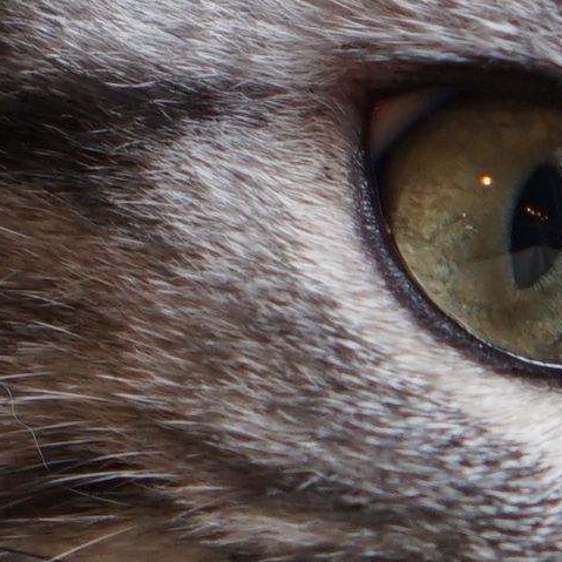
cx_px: 896
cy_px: 206
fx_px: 9460
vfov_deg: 3.4
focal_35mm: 515
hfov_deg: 3.4
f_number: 2.8
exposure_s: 1/160
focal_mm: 50
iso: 400
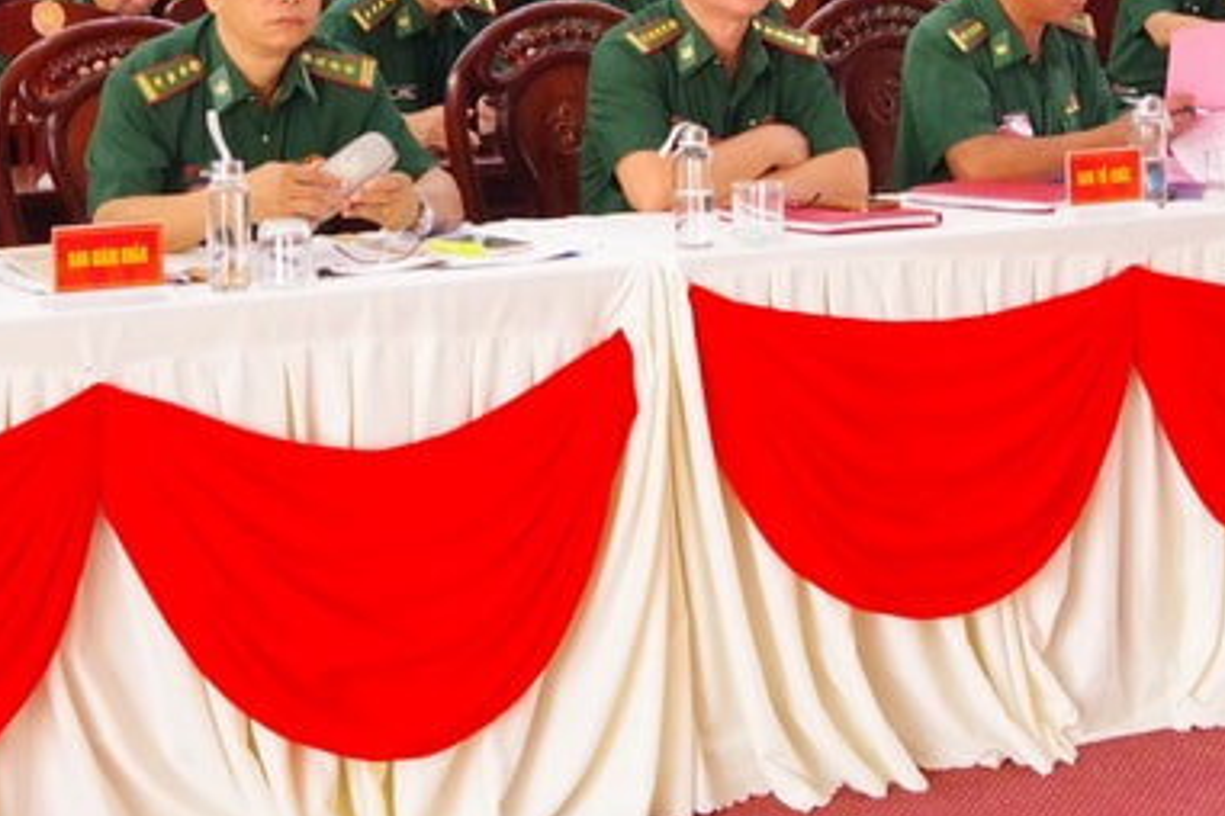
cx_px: 643
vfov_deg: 15.7
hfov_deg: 23.9
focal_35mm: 85
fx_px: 2892
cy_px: -61
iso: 6400
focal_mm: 24
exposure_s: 1/60
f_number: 8
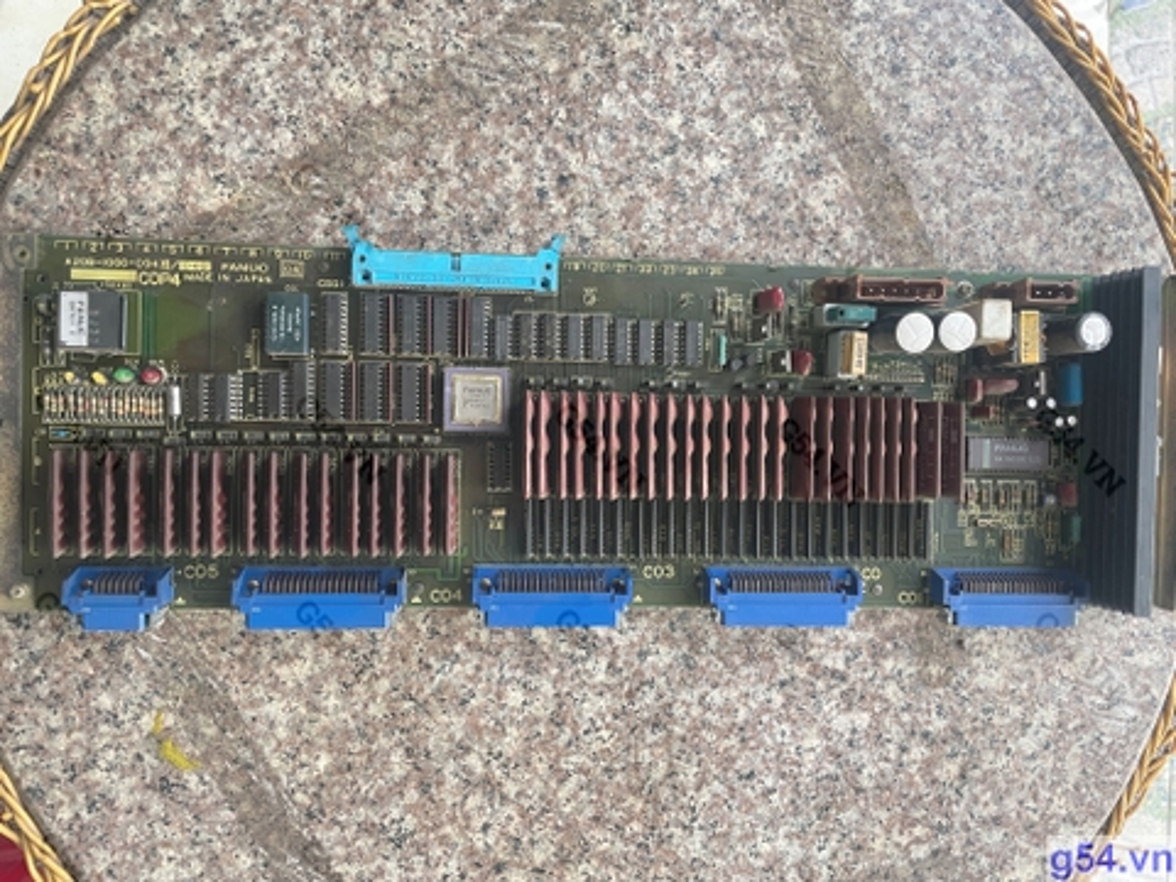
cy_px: 441
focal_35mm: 26
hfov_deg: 67.3
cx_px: 588
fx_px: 883
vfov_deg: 53.1
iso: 125
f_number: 1.6
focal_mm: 4.2
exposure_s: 1/81
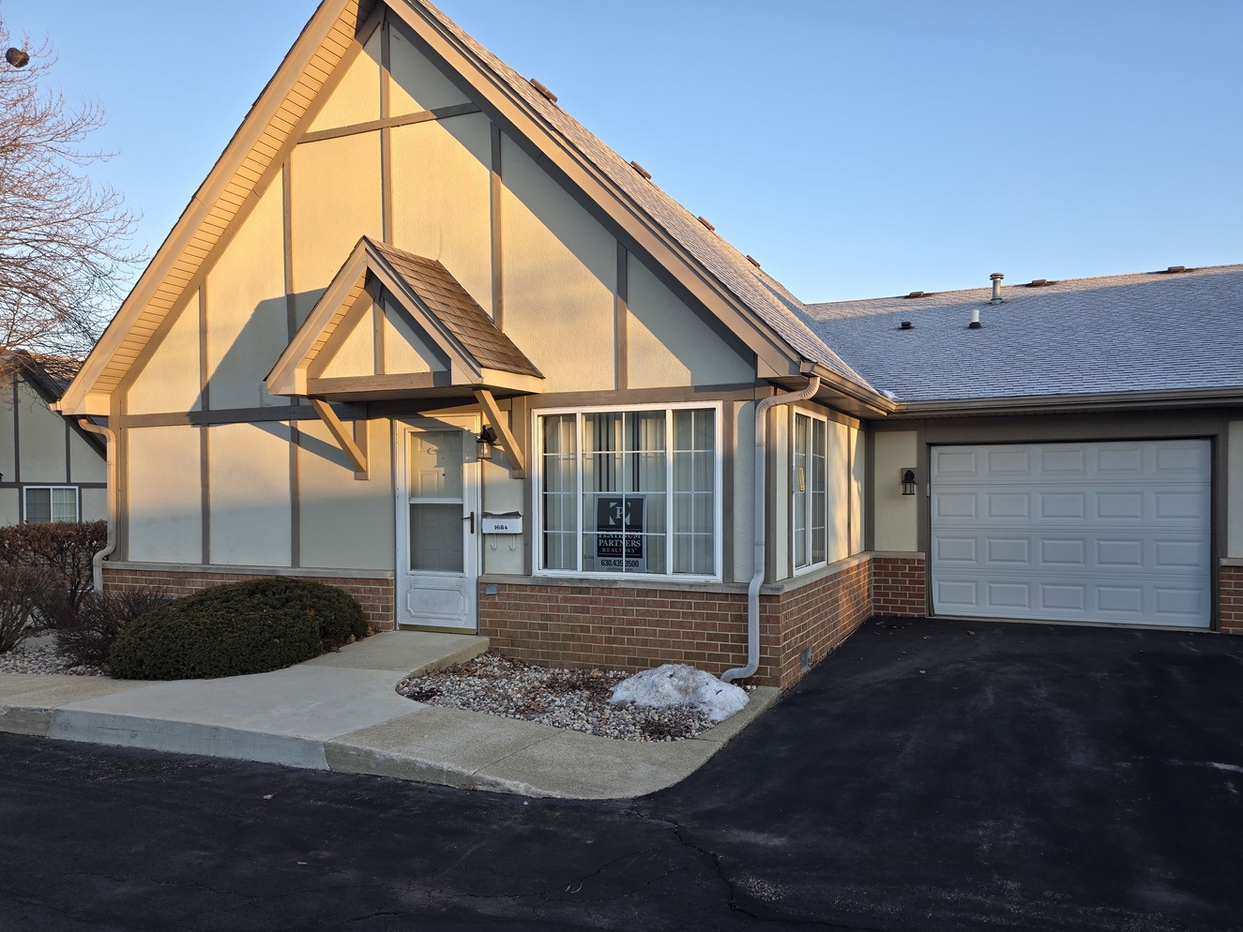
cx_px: 650
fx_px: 898
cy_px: 491
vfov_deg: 54.9
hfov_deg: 69.3
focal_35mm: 25
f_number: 1.8
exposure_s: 1/225
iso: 25
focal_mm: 5.4
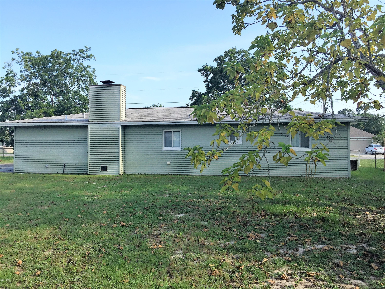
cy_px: 144
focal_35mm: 29
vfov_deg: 48.2
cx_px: 192
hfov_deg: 61.7
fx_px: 323
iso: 32
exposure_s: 1/1099
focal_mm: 4.15
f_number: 2.2
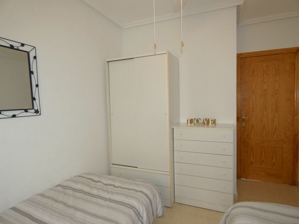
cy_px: 112
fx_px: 173
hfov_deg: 81.8
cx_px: 150
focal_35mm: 20
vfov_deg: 65.9
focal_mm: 3.6
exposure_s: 1/60
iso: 160
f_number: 2.8
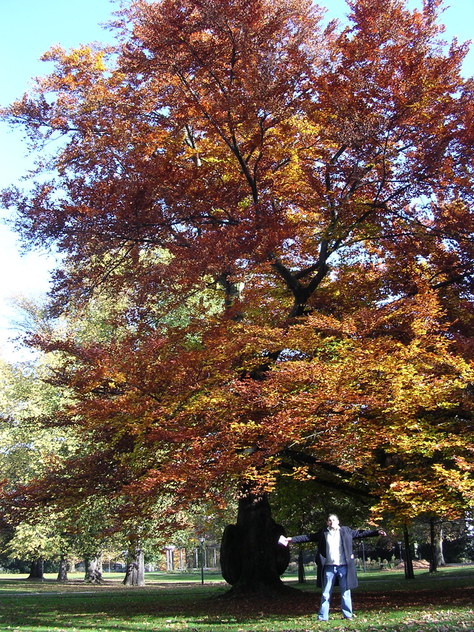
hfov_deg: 37.7
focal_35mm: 38
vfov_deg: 49.0
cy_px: 316
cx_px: 237
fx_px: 694
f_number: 2.8
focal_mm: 5.8
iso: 100
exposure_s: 1/136
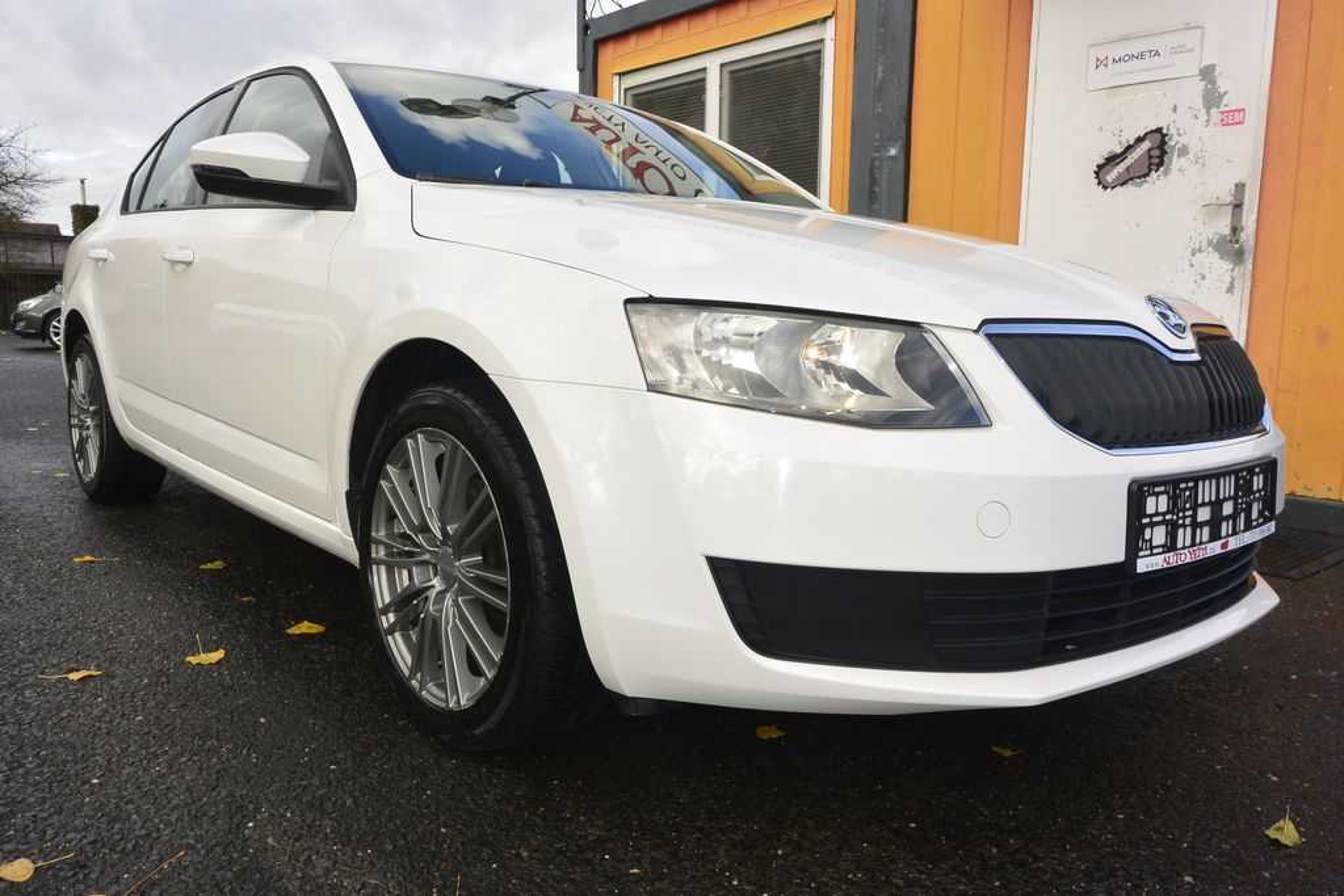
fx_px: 1008
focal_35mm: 27
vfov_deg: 47.9
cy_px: 448
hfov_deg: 67.4
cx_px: 672
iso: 160
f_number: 6.3
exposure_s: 1/250
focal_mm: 10
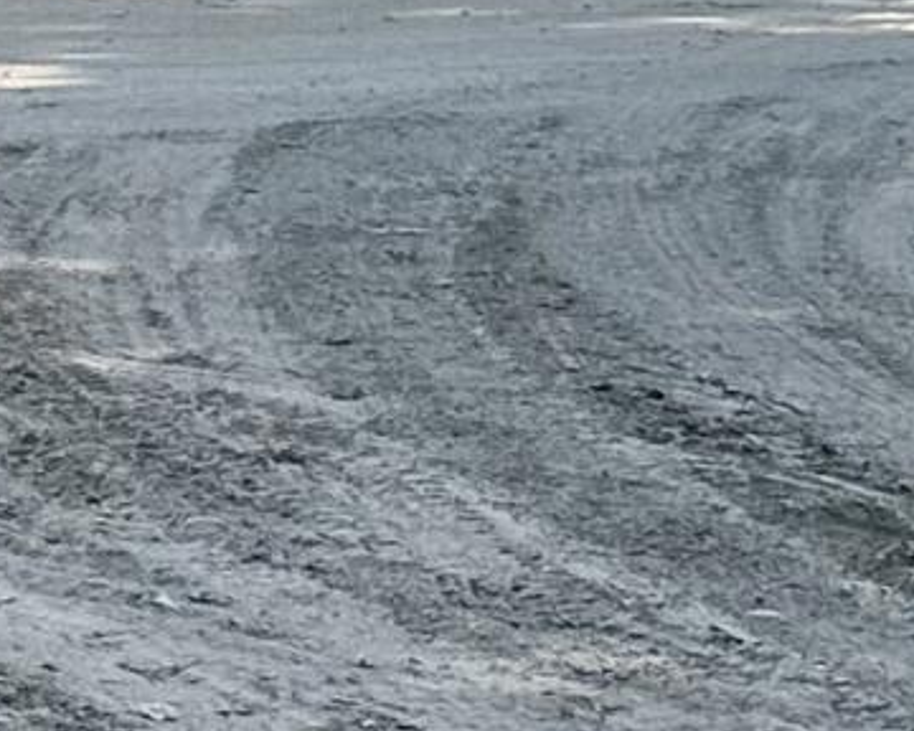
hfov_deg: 8.0
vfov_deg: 7.6
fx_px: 5275
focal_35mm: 195
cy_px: -751
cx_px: -2115
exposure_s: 1/724
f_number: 1.78
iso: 80
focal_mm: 6.86
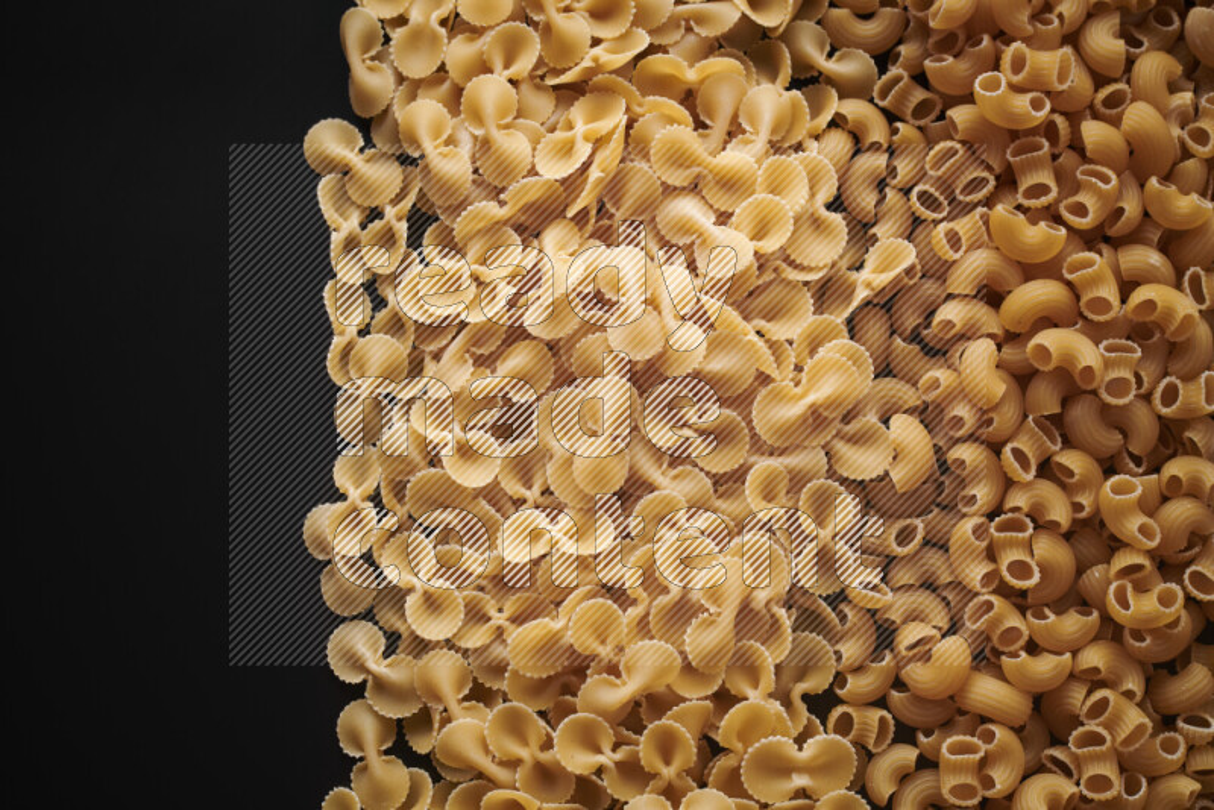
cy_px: 405
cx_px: 607
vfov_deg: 27.0
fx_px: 1687
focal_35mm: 50
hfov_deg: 39.6
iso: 160
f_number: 8
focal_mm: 50
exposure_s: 1/100
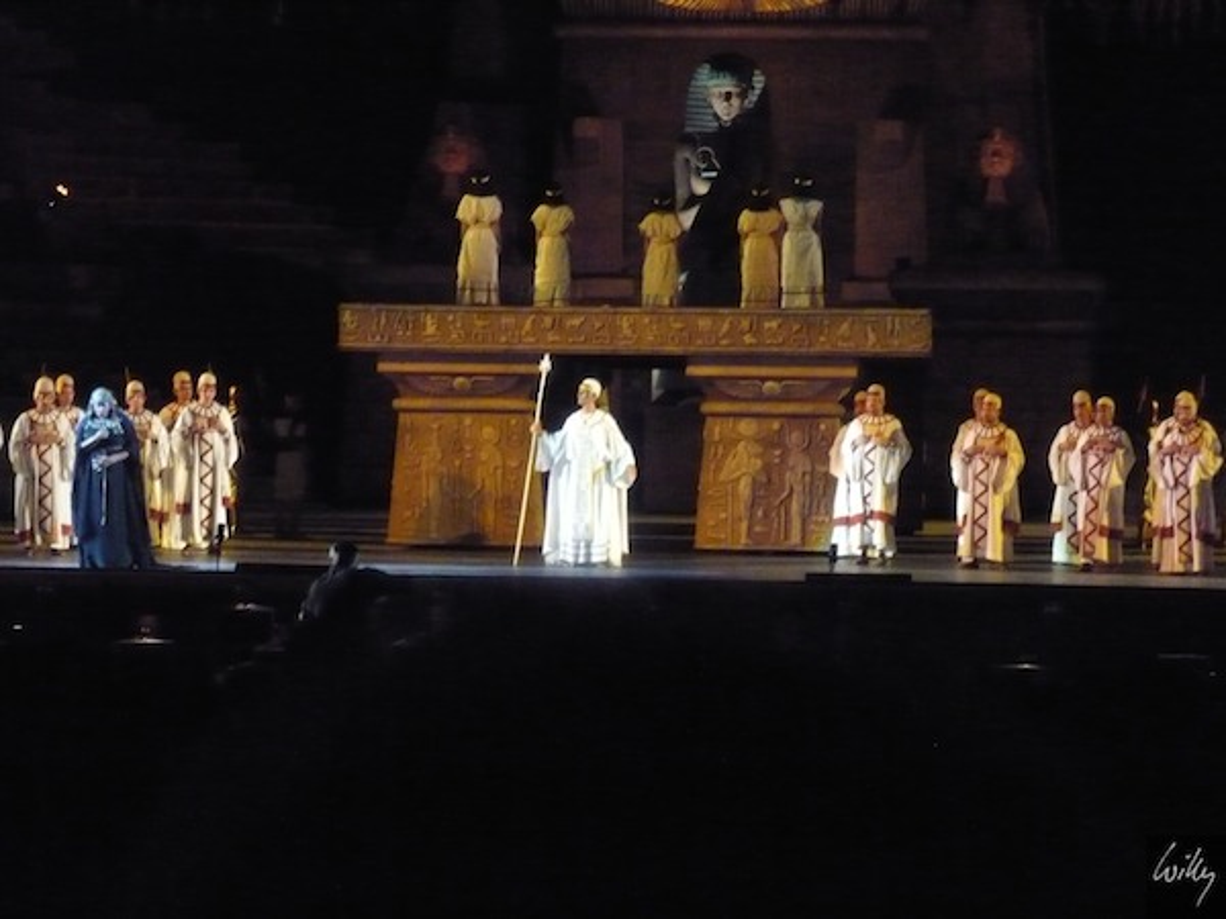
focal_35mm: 100
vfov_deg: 14.8
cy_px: 460
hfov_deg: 19.6
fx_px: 3542
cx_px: 613
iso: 800
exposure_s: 1/6
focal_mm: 16.4
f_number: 5.6
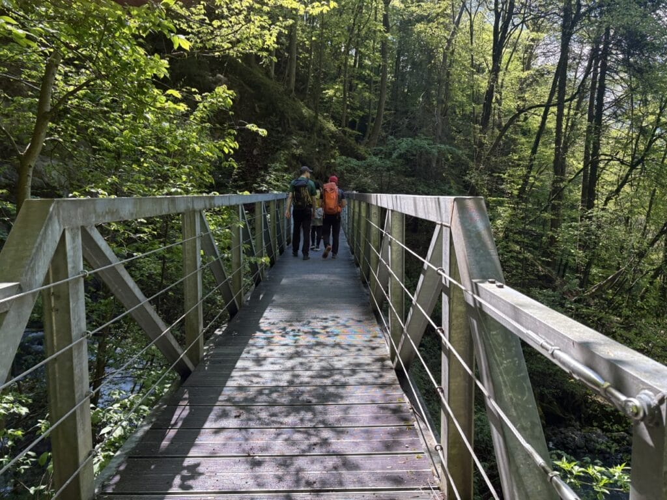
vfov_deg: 53.1
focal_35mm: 26
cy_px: 250
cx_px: 334
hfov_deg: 67.3
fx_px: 501
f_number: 1.6
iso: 50
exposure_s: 1/447
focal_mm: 5.96
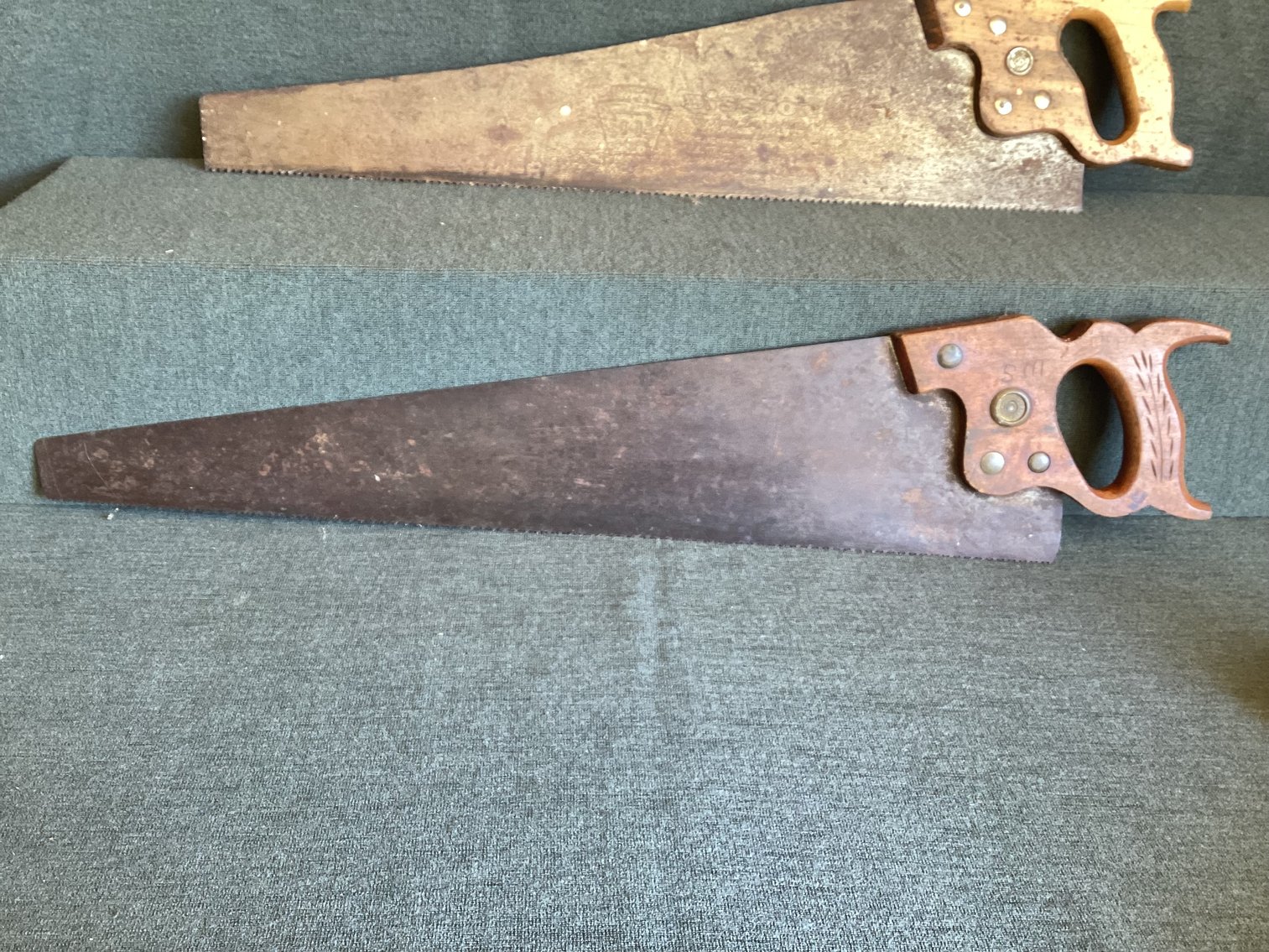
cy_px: 476
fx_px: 1137
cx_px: 634
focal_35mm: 31
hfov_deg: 58.3
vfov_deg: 45.4
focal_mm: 3.3
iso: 125
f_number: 2.4
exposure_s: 1/50
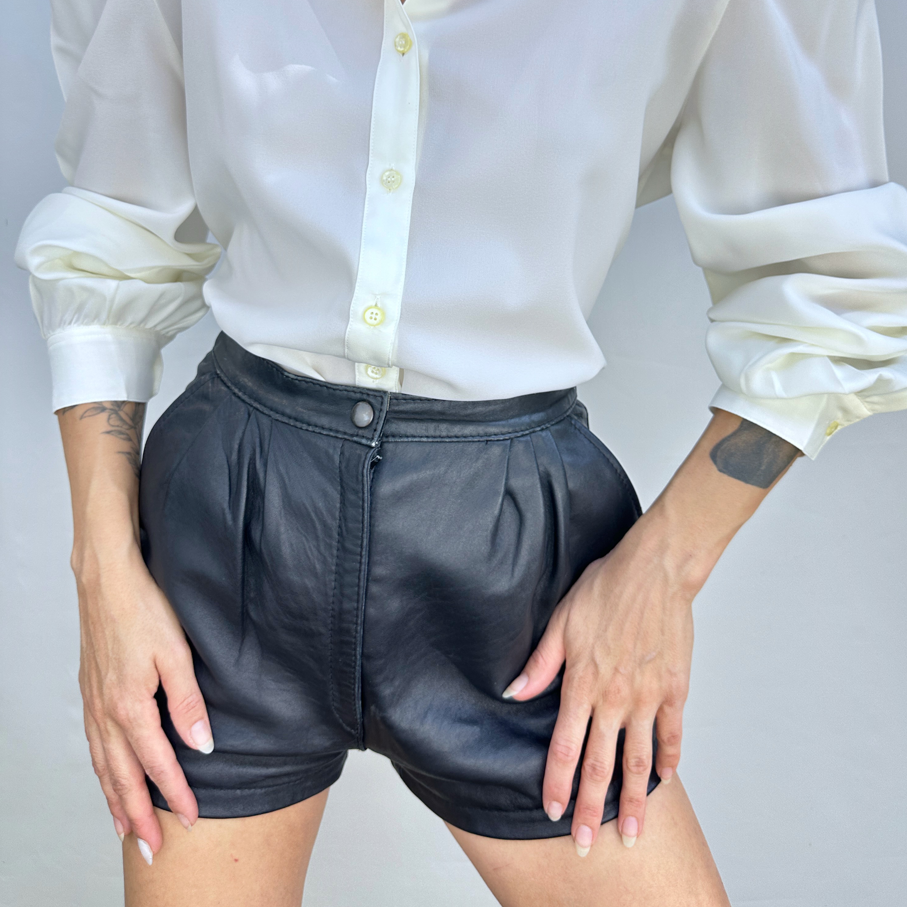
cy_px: 301
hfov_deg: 55.6
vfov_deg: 54.5
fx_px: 860
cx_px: 463
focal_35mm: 29
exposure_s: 1/404
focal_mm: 6.86
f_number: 1.78
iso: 80
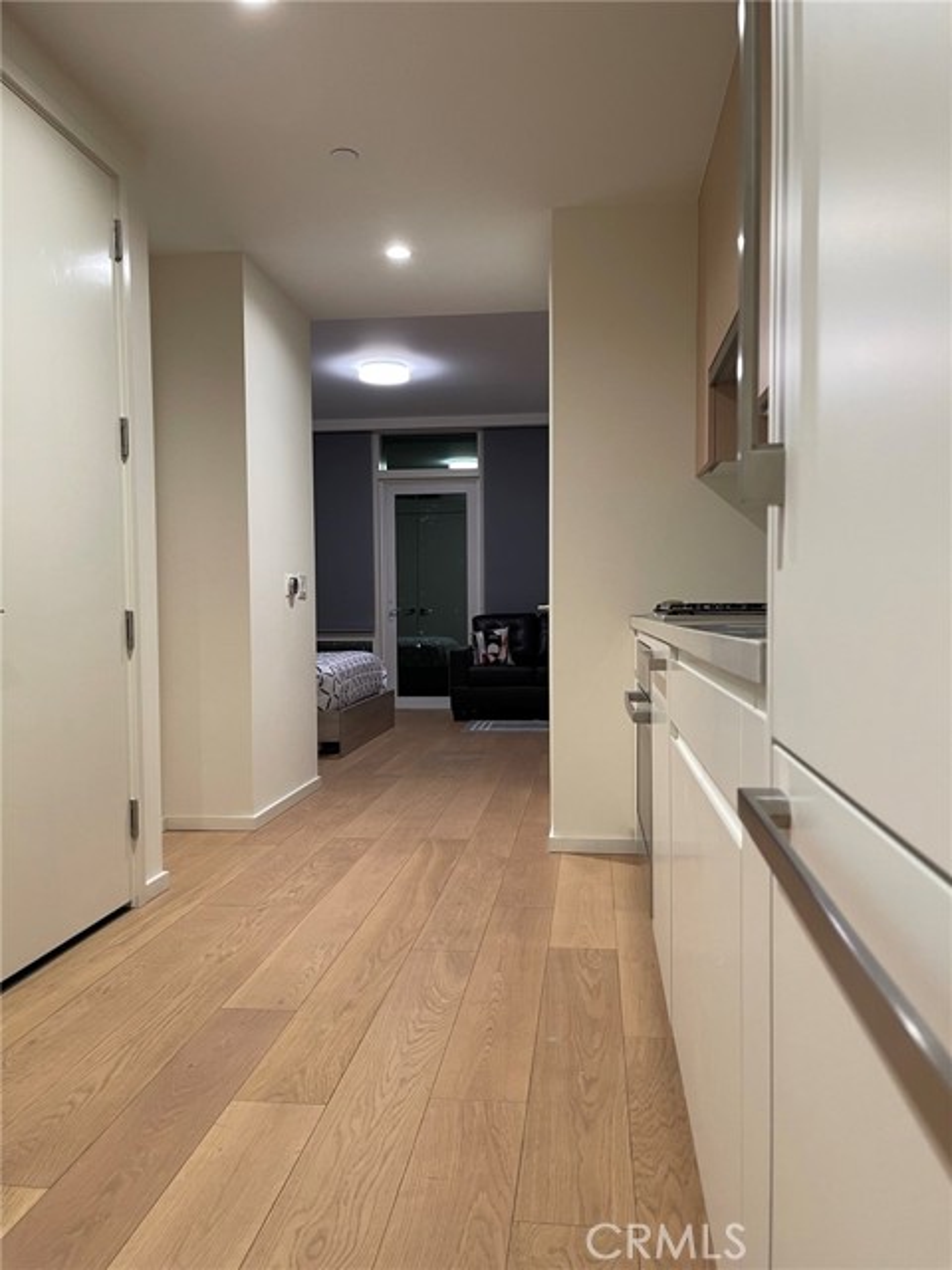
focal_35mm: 26
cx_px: 476
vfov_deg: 67.3
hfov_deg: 53.1
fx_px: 953
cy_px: 635
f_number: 1.6
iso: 125
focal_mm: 5.1
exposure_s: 1/60
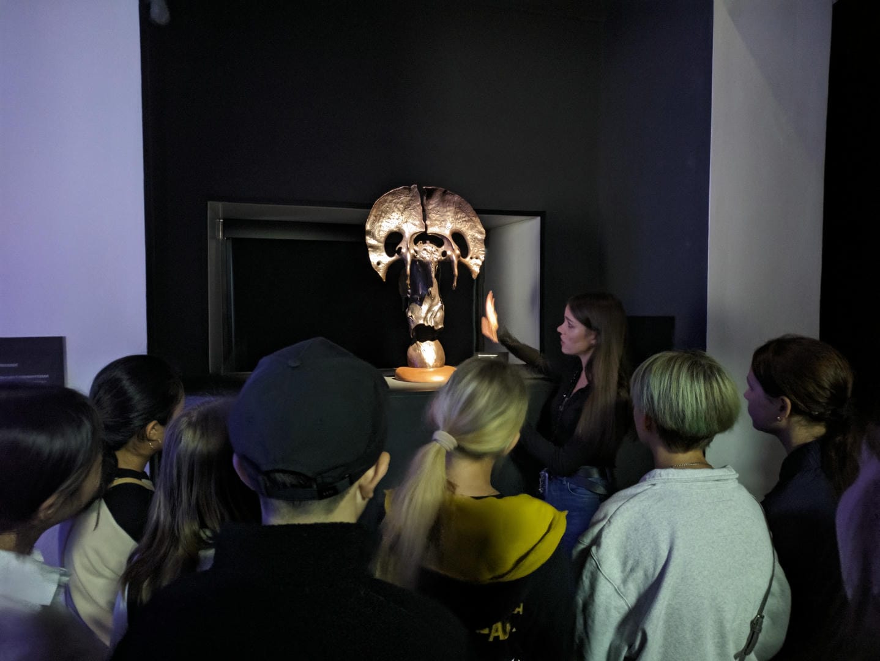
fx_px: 636
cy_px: 330
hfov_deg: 69.4
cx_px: 440
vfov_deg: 54.9
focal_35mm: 25
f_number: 1.89
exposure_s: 1/12.5
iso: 4037
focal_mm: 5.43
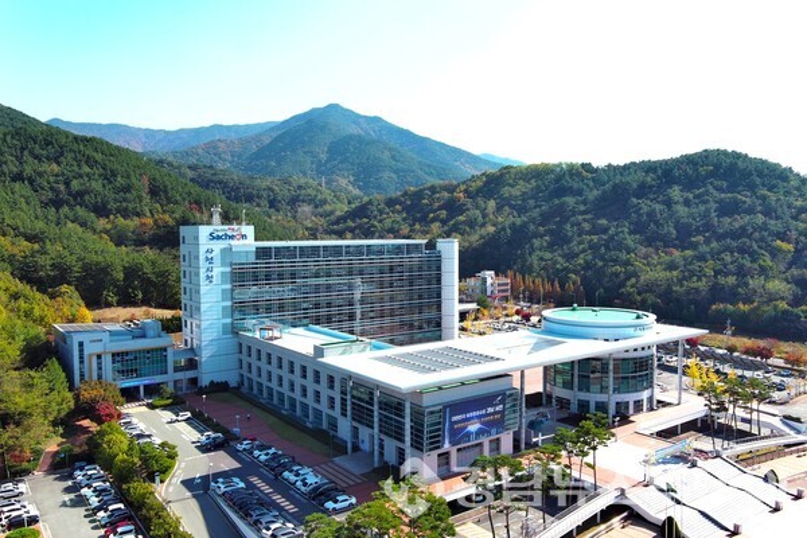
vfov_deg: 45.0
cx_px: 404
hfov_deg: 63.7
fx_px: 650
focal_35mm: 29
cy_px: 269
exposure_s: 1/240
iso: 200
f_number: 8
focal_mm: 10.19
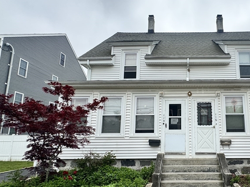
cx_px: 183
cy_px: 112
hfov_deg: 65.7
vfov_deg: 54.5
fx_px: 181
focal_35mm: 25
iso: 50
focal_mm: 2.22
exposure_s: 1/1927
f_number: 2.2
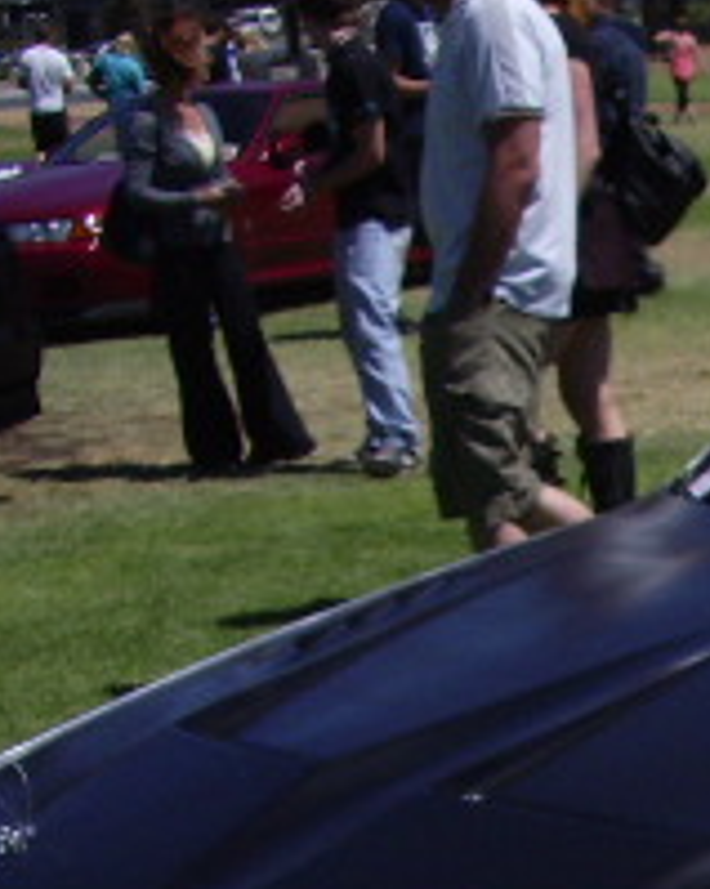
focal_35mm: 110
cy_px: 992
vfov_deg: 16.9
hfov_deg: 13.1
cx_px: 1103
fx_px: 2892
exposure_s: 1/1500
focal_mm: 5.8
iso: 80
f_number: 4.3
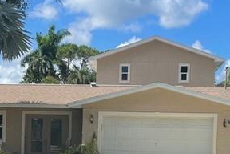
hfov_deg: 21.2
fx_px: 613
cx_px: 78
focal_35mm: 96
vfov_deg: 14.0
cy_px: 157
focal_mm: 4.2
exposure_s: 1/4651
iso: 32
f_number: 1.6
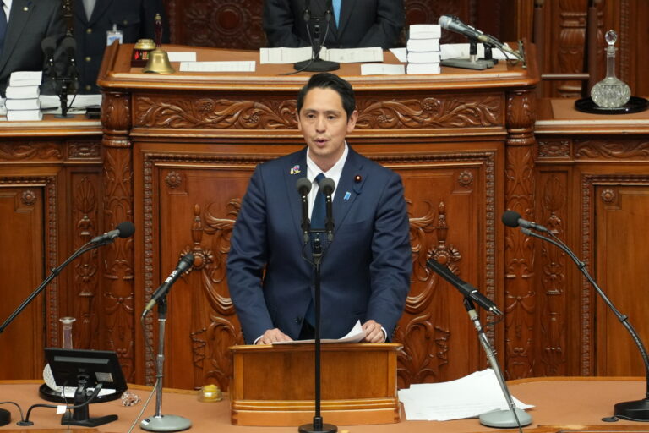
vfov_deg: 4.6
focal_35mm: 300
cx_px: 324
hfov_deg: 6.9
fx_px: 5408
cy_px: 216
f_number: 5.6
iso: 6400
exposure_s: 1/100
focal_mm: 200
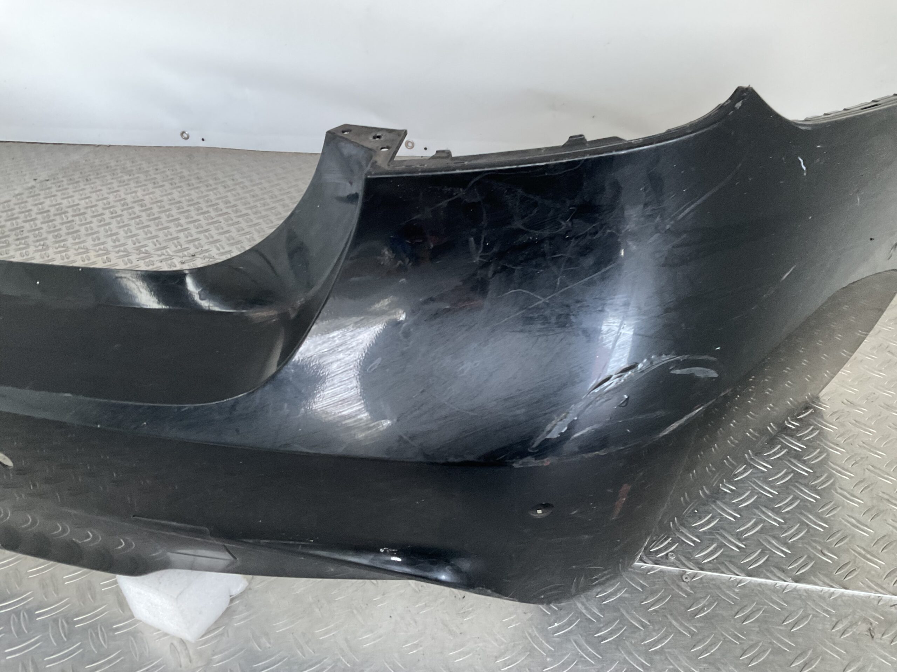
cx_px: 448
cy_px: 336
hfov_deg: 61.7
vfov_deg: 48.2
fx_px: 751
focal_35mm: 29
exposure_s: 1/50
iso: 250
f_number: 1.8
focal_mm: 3
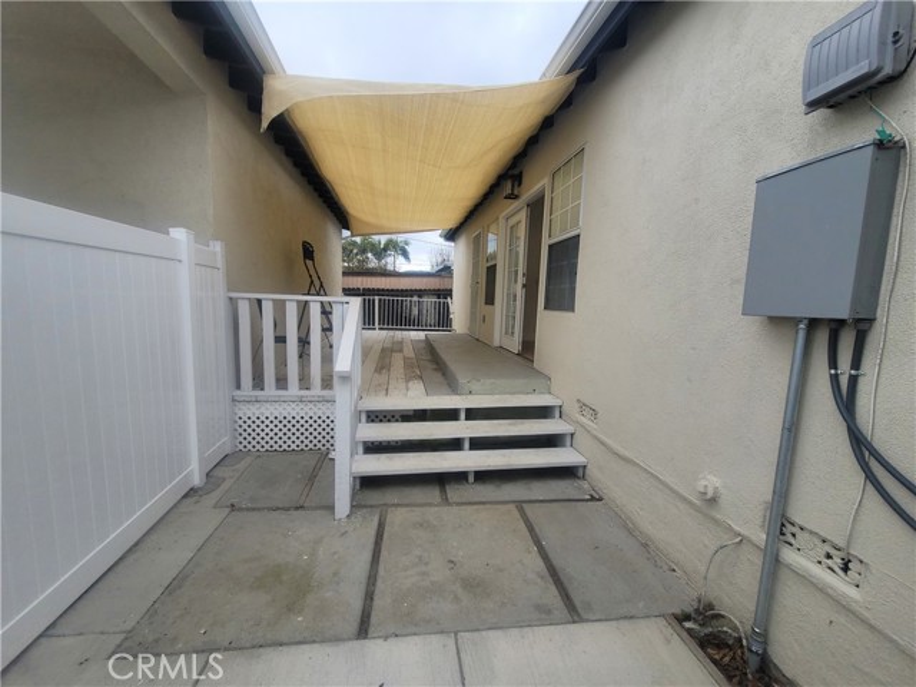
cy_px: 344
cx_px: 458
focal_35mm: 13
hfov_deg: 106.2
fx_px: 344
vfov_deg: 89.9
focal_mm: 2.2
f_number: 2.2
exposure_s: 1/328
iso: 64
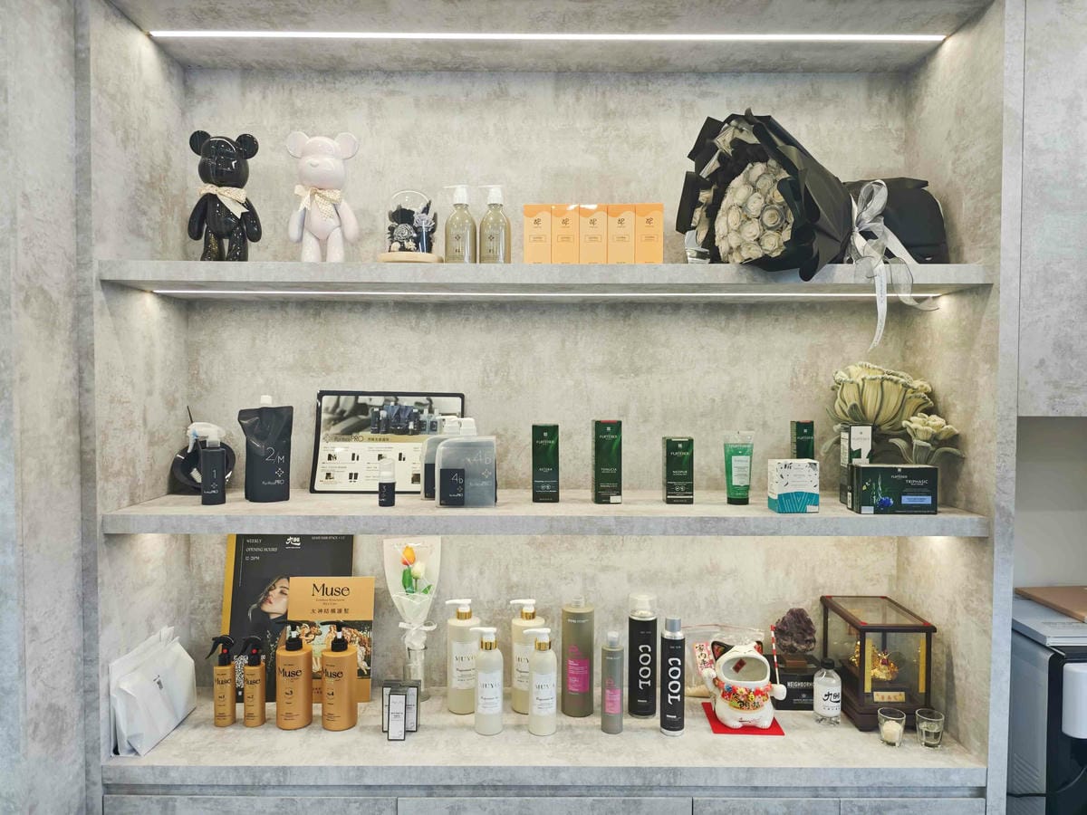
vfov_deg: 58.9
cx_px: 544
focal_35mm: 23
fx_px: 722
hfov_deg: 73.9
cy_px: 408
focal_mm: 8.72
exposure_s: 1/600
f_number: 2
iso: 1000
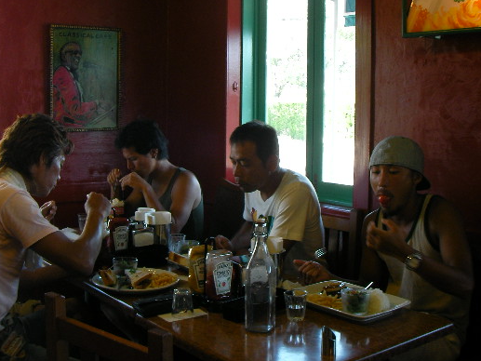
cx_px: 246
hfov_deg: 40.4
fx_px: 653
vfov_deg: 30.8
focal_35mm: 47
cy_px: 154
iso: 98
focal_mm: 6.3
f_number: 3.5
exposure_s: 1/30.1
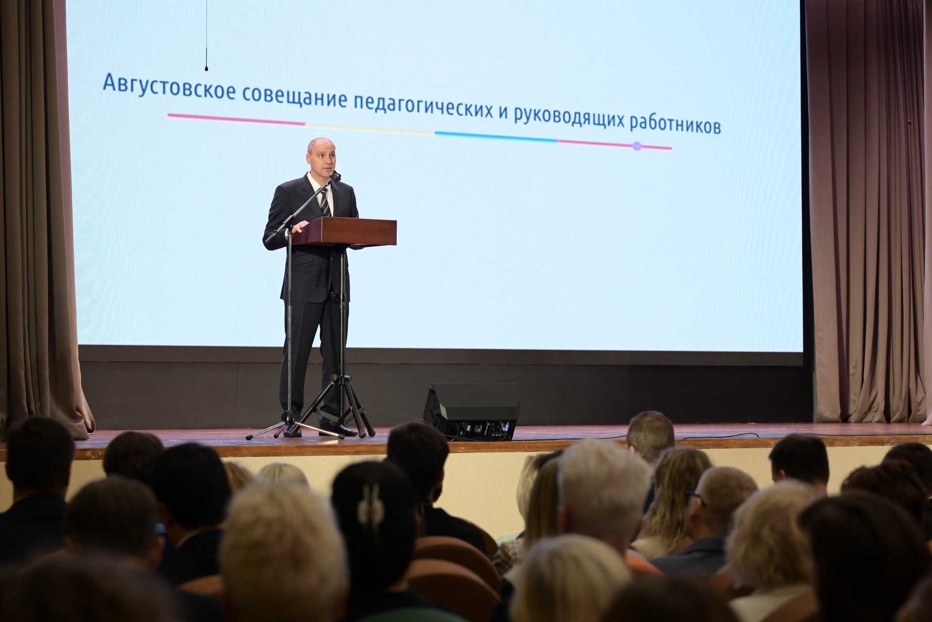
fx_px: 1813
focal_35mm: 70
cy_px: 311
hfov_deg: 28.8
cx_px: 466
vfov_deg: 19.5
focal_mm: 70
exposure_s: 1/125
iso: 500
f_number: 3.5
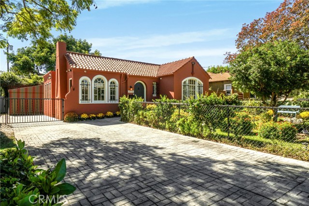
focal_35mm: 21
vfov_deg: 59.5
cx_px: 154
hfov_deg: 81.2
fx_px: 180
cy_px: 103
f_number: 22
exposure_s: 1/40
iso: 100
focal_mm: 14
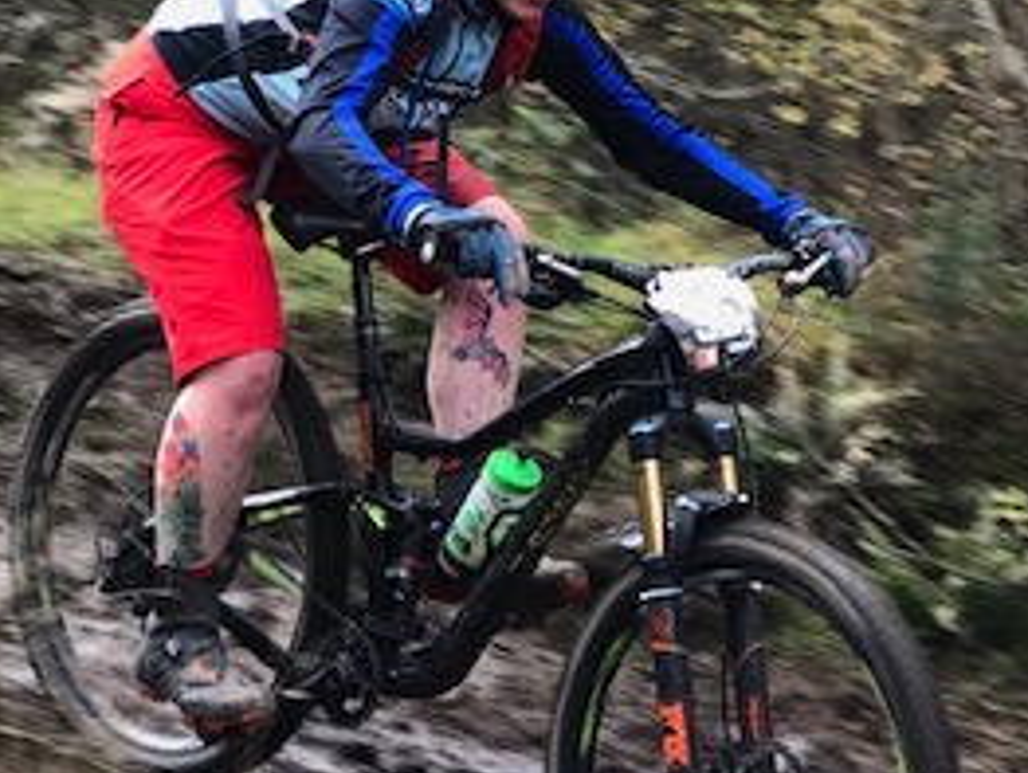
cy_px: 420
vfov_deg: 10.7
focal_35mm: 139
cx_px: 934
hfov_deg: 14.0
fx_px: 4132
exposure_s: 1/50
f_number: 2.8
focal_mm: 6.6
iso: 20
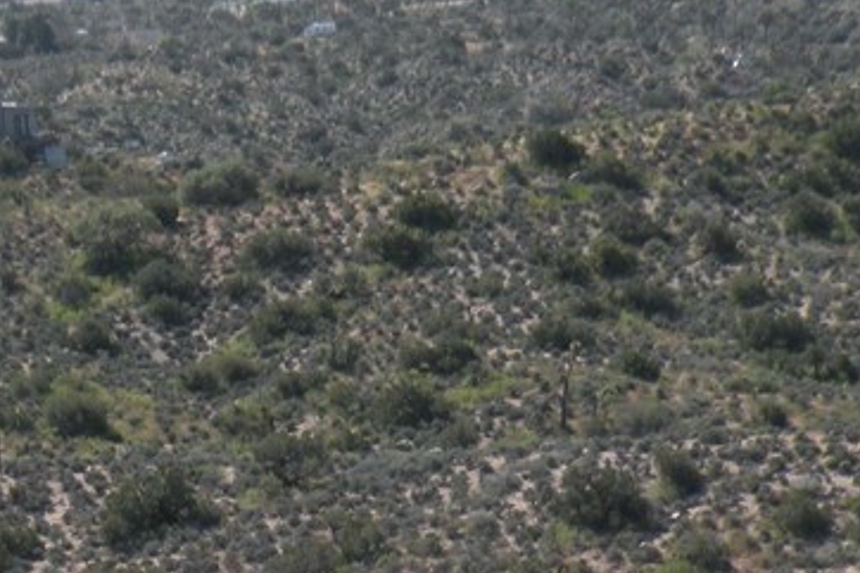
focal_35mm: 197
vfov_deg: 6.9
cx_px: 411
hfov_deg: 10.4
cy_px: 854
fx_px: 4704
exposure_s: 1/204
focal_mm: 11.9
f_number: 6.3
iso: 64
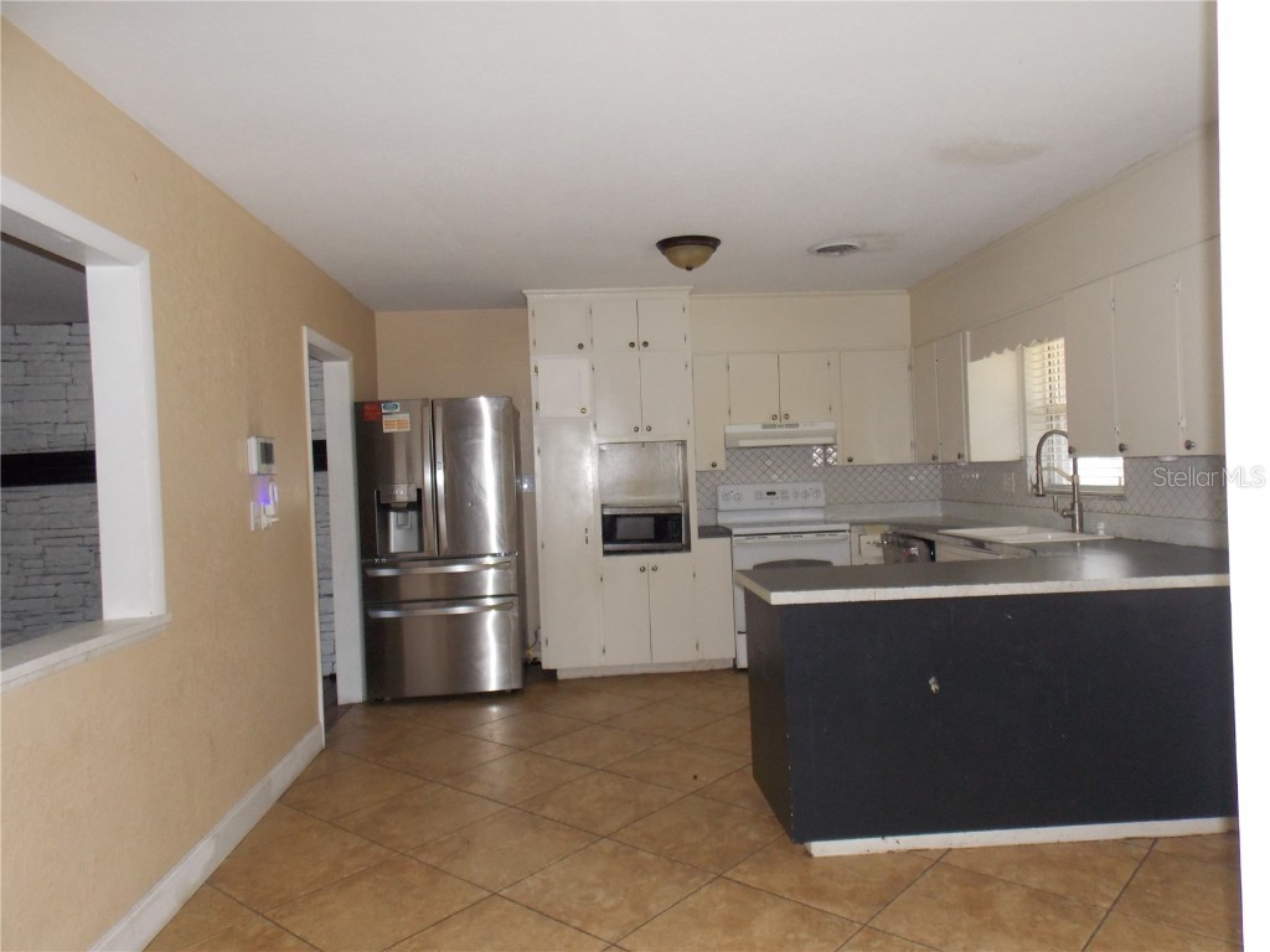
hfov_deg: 71.6
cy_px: 476
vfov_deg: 56.8
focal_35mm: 24
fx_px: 881
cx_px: 635
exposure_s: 1/30
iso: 200
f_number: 3.1
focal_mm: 4.3
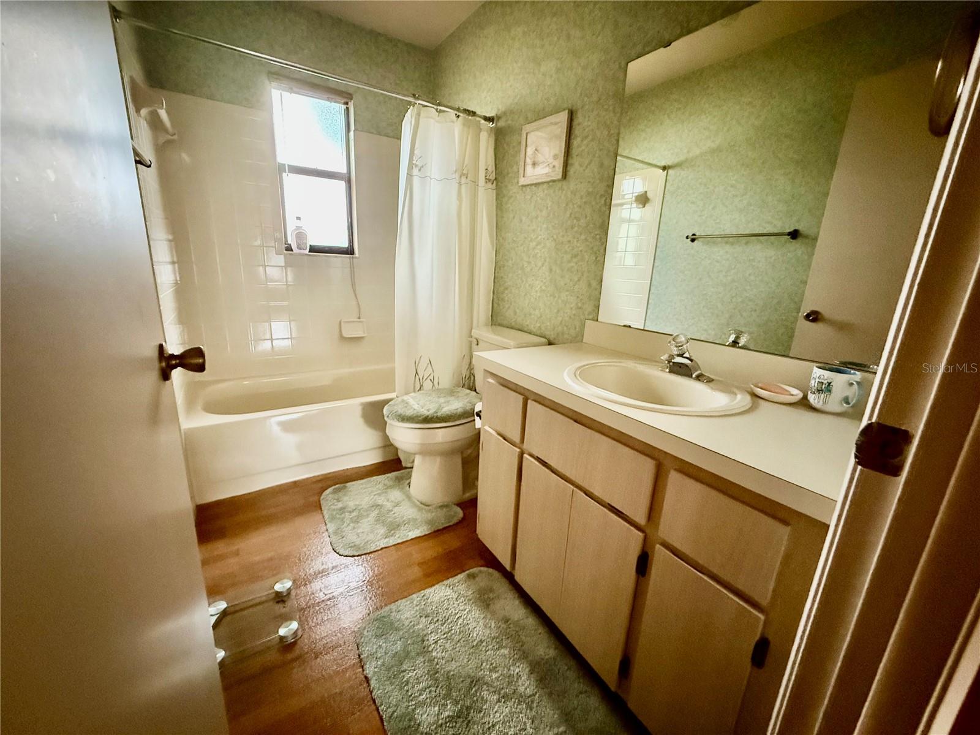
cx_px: 490
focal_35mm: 14
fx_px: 396
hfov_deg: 102.1
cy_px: 368
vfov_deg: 85.7
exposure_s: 1/48
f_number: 2.2
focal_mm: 2.22
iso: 1600
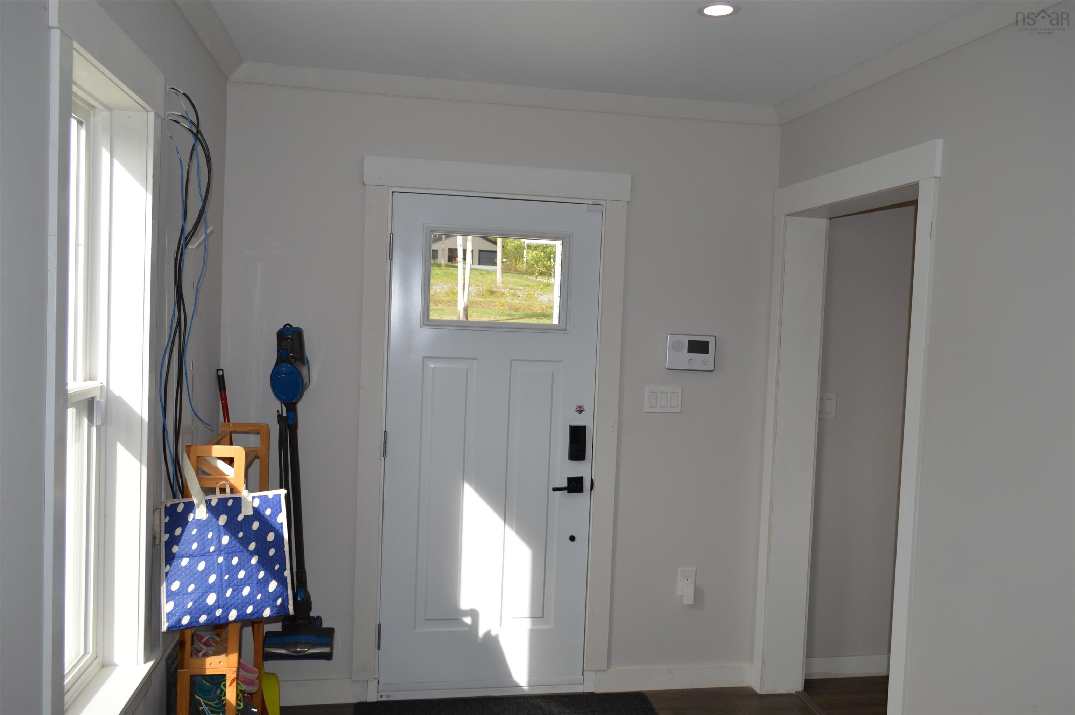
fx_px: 805
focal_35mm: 27
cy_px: 358
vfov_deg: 47.8
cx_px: 538
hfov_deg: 67.4
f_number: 5
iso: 100
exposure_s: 1/200
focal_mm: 18
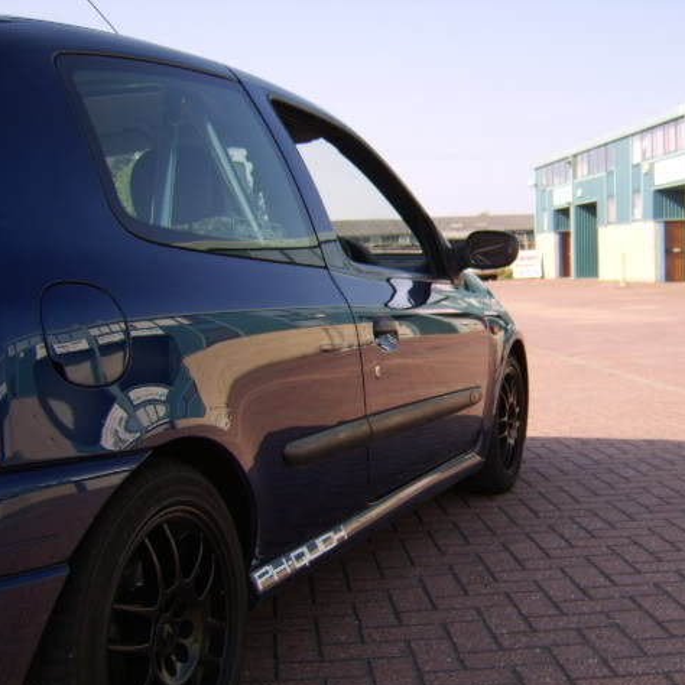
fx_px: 828
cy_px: 345
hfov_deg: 44.9
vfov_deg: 44.9
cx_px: 366
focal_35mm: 37
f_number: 2.7
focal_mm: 8.13
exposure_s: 1/706
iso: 71
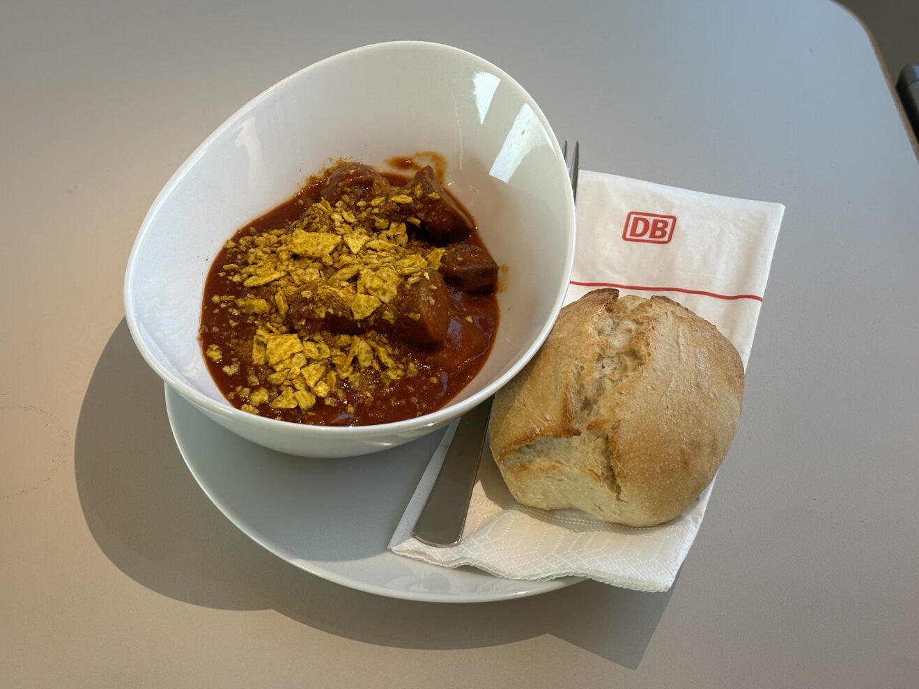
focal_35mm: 53
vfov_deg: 27.5
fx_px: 1407
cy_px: 349
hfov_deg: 36.2
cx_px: 463
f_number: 1.6
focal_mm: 5.96
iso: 50
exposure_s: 1/100
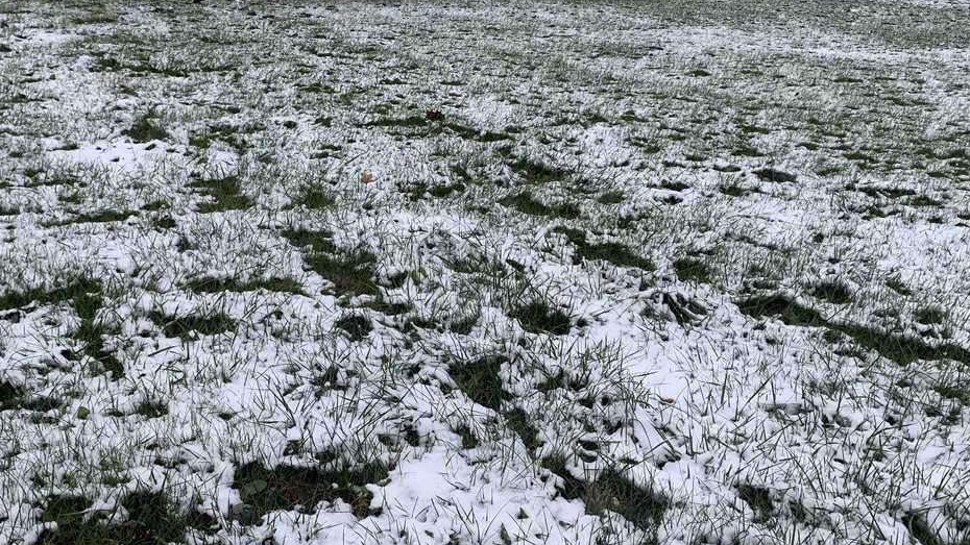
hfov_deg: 51.4
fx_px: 1003
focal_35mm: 39
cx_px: 417
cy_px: 171
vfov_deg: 30.1
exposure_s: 1/1332
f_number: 1.8
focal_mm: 4.25
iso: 25
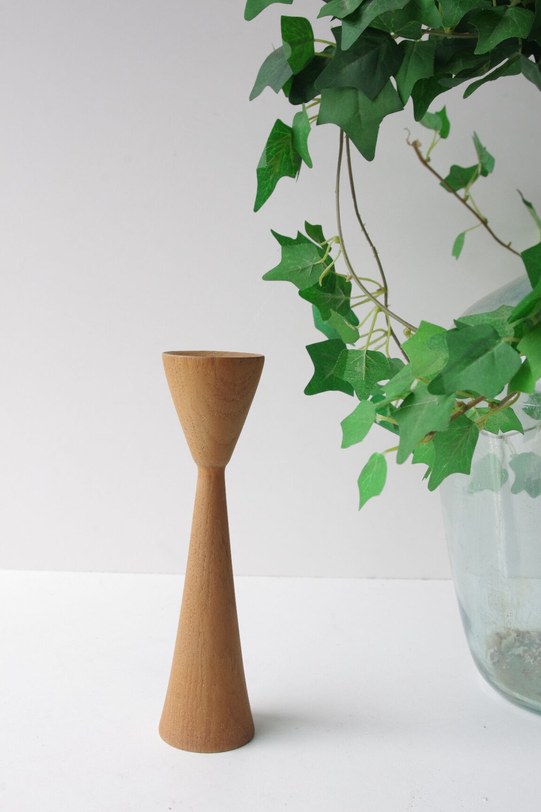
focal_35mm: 42
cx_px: 270
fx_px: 947
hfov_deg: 31.9
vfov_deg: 46.4
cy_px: 406
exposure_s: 1/160
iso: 800
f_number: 8
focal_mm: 28.13
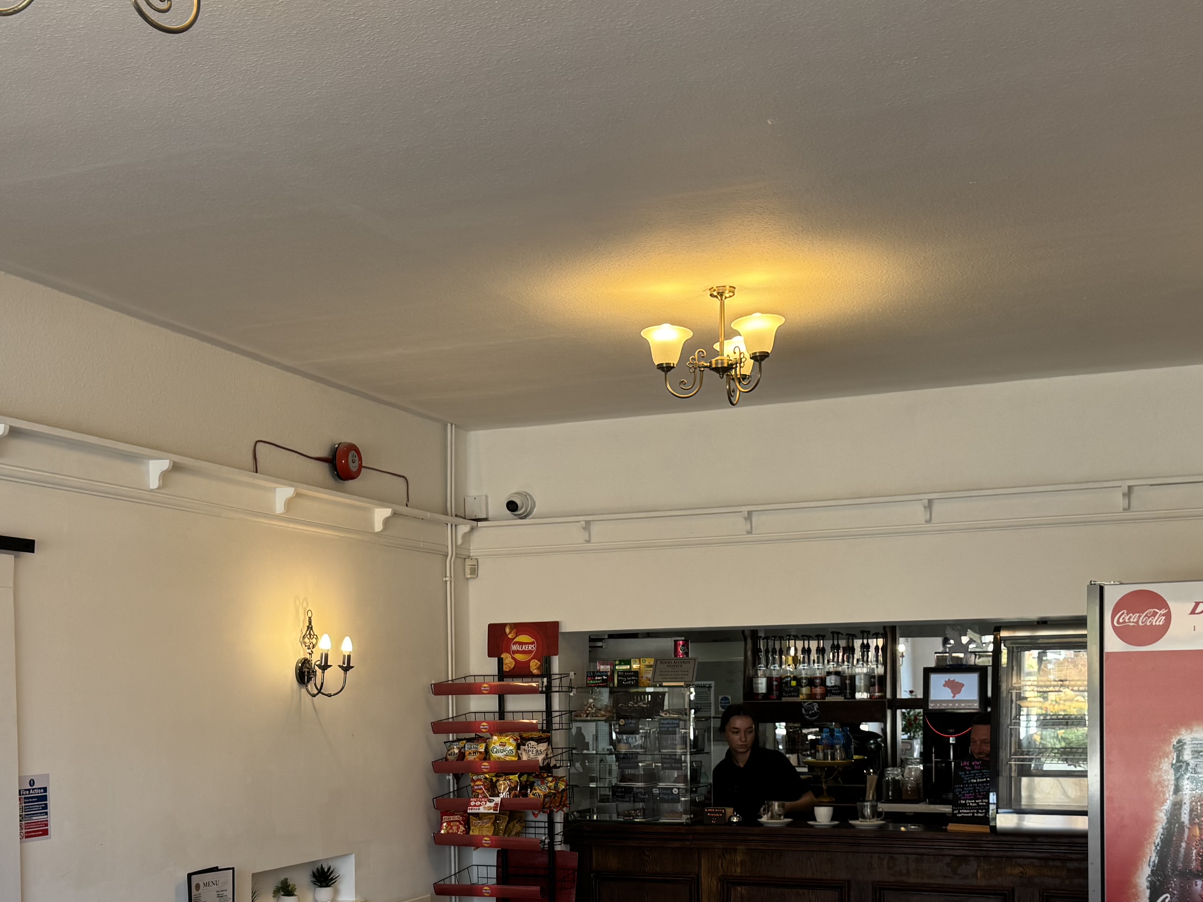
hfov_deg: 42.0
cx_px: 541
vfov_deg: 31.2
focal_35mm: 45
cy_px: 745
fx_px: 1564
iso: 64
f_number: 1.78
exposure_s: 1/100
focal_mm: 6.76
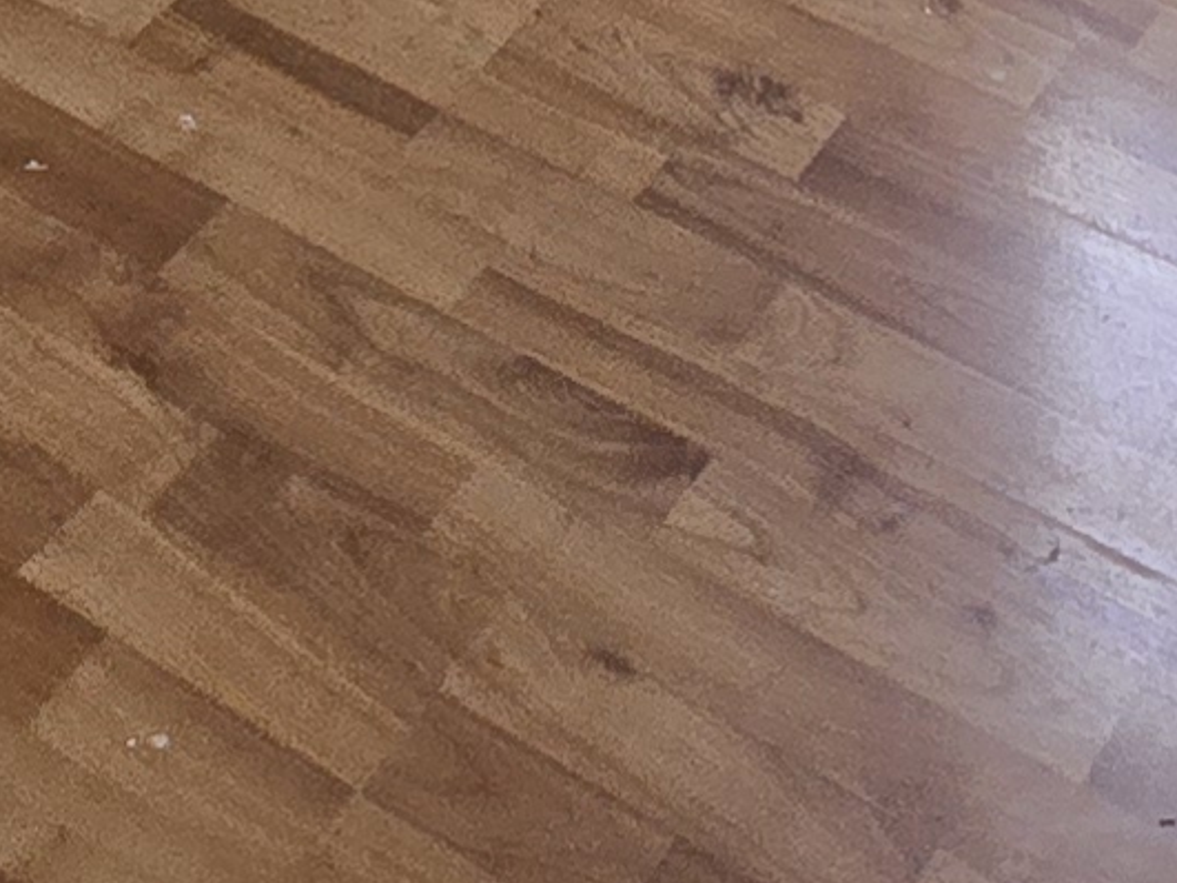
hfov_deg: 20.0
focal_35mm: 98
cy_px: -2108
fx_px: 3331
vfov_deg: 9.6
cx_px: 616
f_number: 2.2
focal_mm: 2.2
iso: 64
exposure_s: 1/120
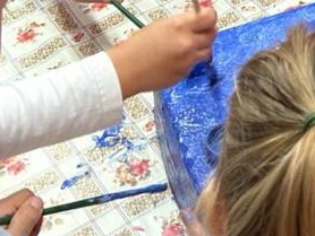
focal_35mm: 125
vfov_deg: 10.9
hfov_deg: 15.4
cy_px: -219
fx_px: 1138
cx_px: 327
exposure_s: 1/50
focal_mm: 5.7
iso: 100
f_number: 1.5
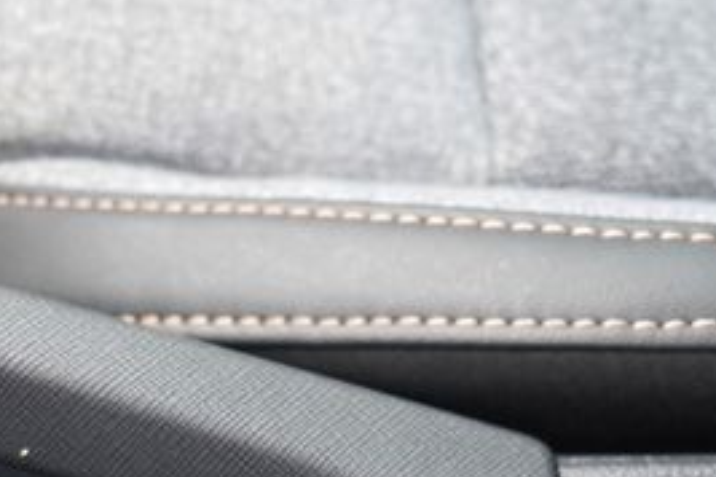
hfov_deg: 22.1
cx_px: 327
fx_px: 1830
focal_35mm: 92
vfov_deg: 13.6
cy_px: 808
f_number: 4
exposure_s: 1/60
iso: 320
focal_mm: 24
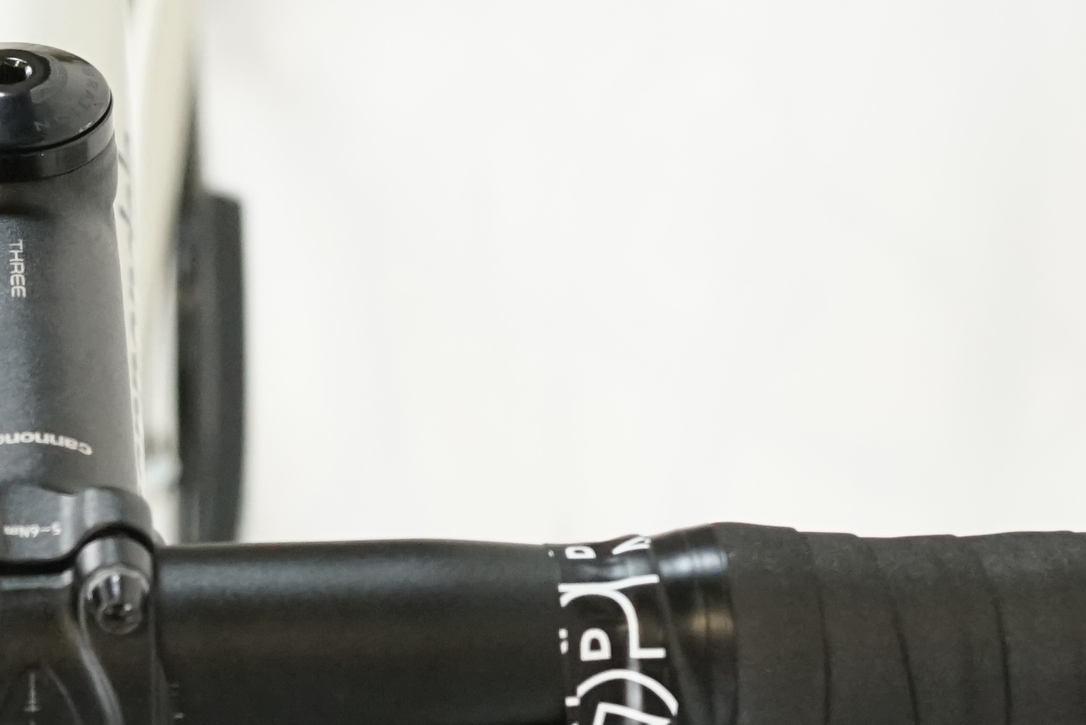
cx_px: 47
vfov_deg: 8.1
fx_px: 4978
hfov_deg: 12.3
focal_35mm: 165
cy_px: 1120
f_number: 5.6
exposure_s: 1/200
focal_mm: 44
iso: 2500
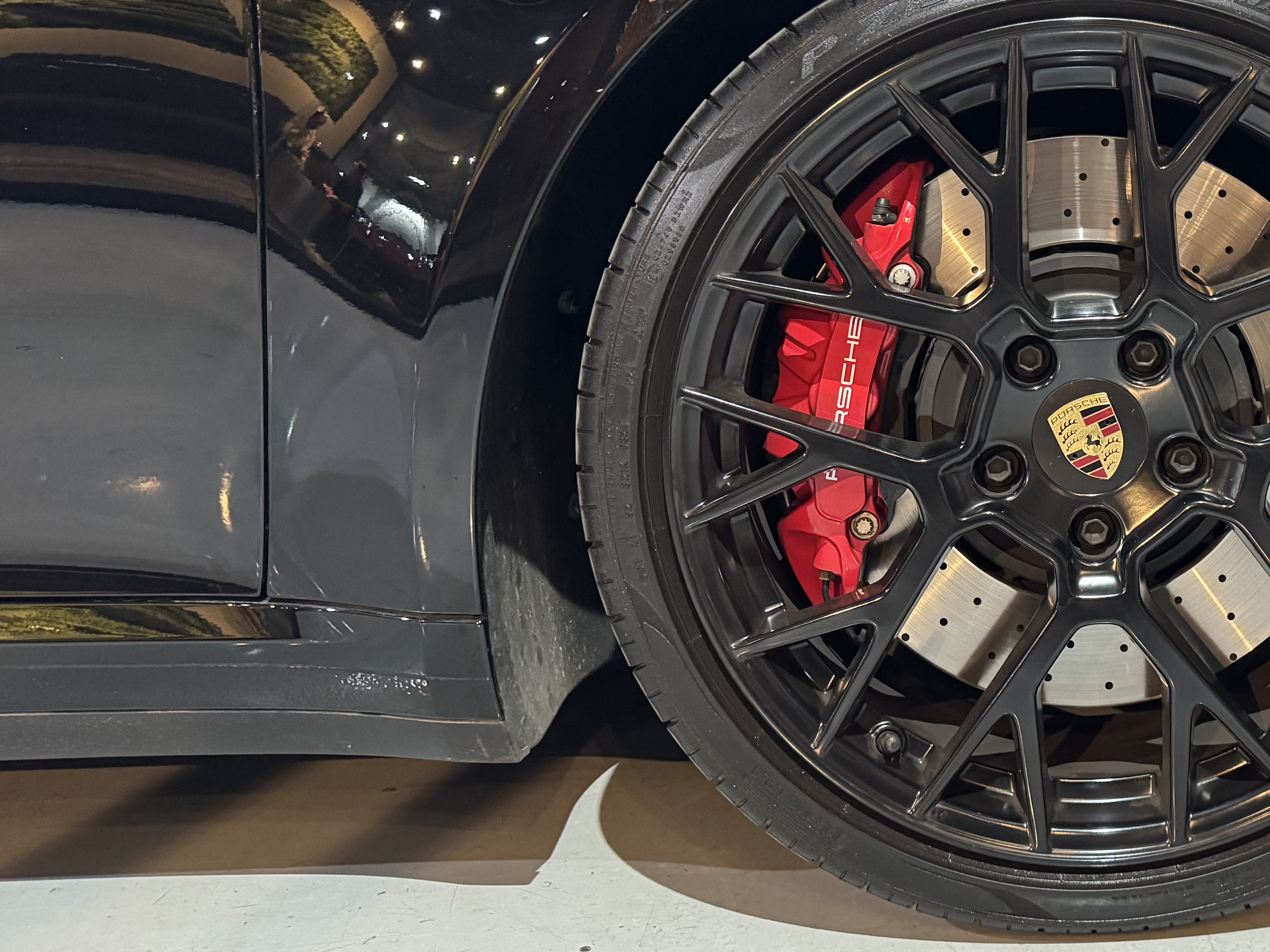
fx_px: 1578
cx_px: 1083
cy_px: 277
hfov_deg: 41.2
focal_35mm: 43
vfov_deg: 33.1
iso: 800
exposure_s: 1/30
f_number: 1.78
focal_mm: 6.76
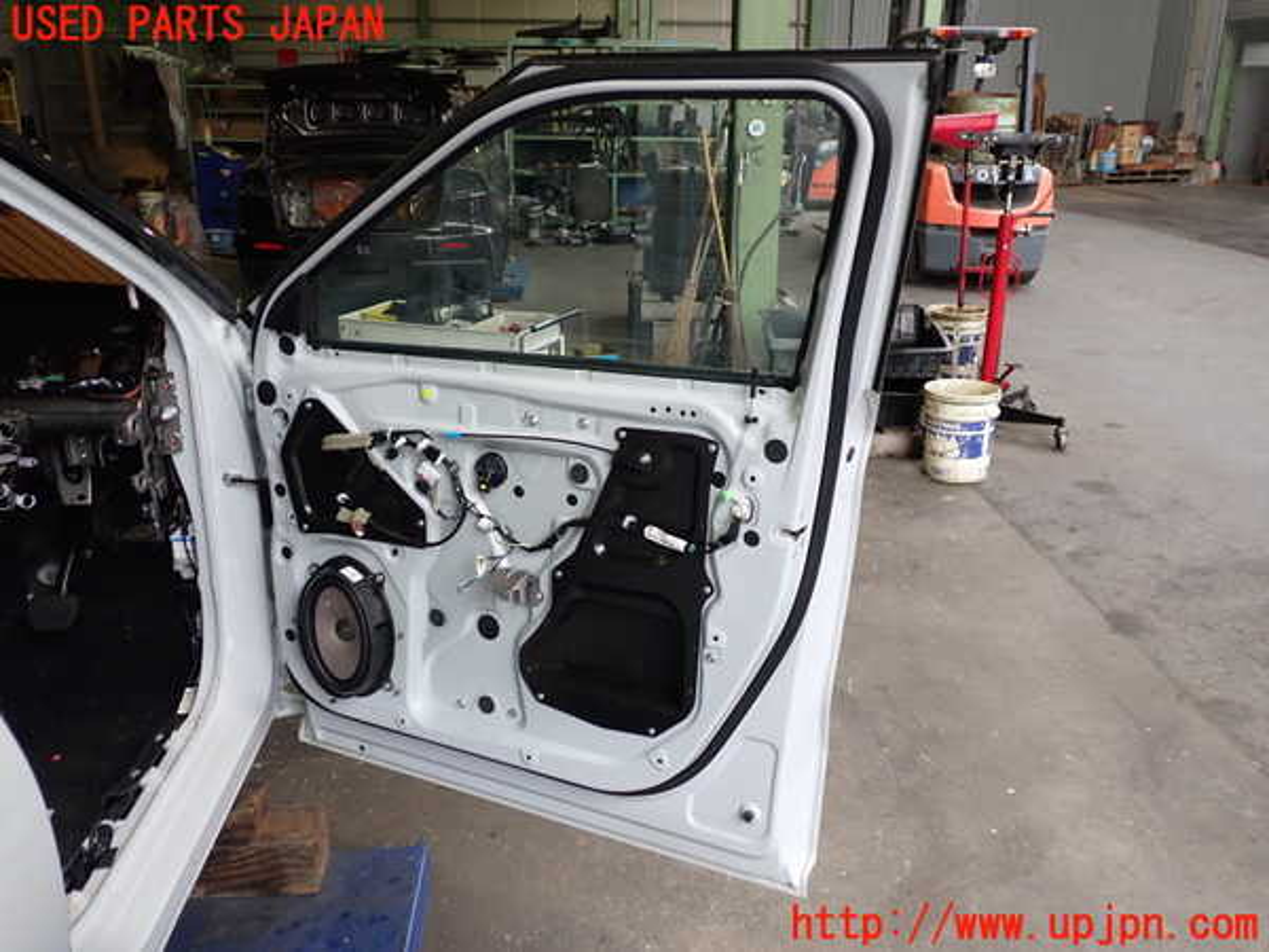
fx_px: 1100
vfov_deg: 46.8
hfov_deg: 60.0
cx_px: 634
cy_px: 476
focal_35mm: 30
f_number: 2.3
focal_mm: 5.4
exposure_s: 1/100
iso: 200
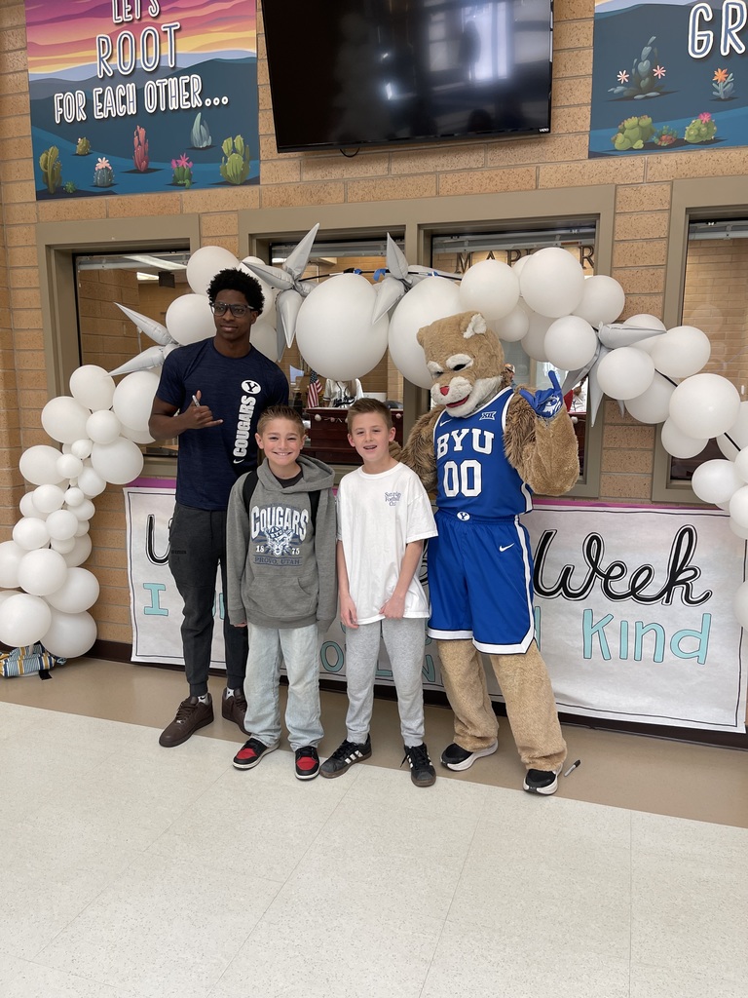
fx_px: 720
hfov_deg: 54.9
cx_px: 374
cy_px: 499
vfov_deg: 69.4
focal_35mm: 25
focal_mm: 5.1
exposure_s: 1/120
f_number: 1.6
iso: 80
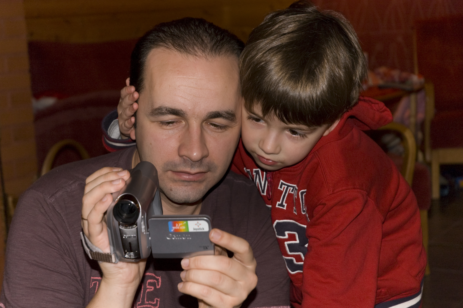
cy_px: 154
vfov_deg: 17.5
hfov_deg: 26.0
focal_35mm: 78
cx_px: 232
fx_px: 1002
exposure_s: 1/60
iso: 200
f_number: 4.5
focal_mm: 52
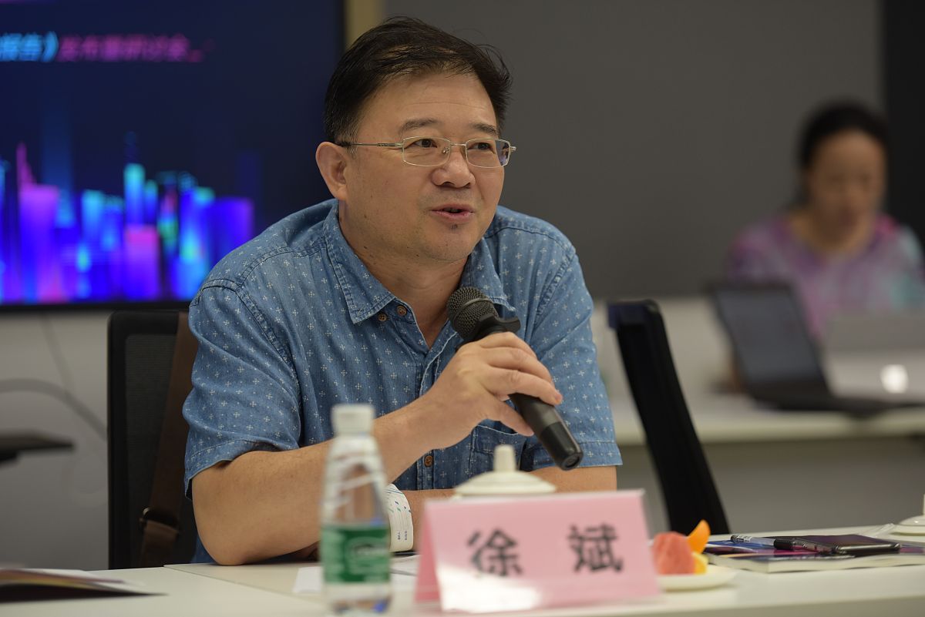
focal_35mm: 135
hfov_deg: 15.2
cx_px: 462
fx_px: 3470
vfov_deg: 10.2
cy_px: 308
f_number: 2.8
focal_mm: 135
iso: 500
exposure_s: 1/200
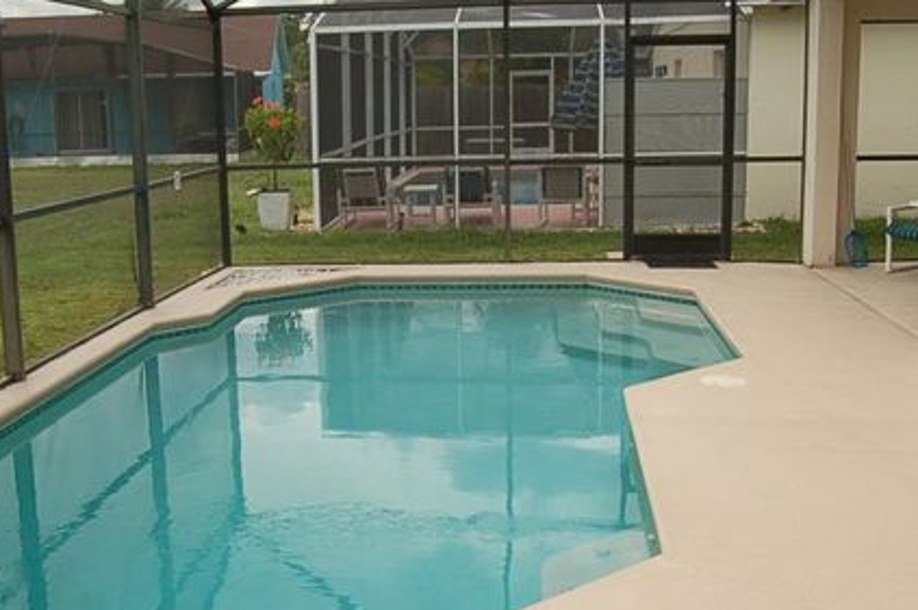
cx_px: 403
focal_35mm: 45
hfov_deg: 43.6
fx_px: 1146
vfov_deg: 29.8
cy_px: 291
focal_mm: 18
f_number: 7.1
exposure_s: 1/200
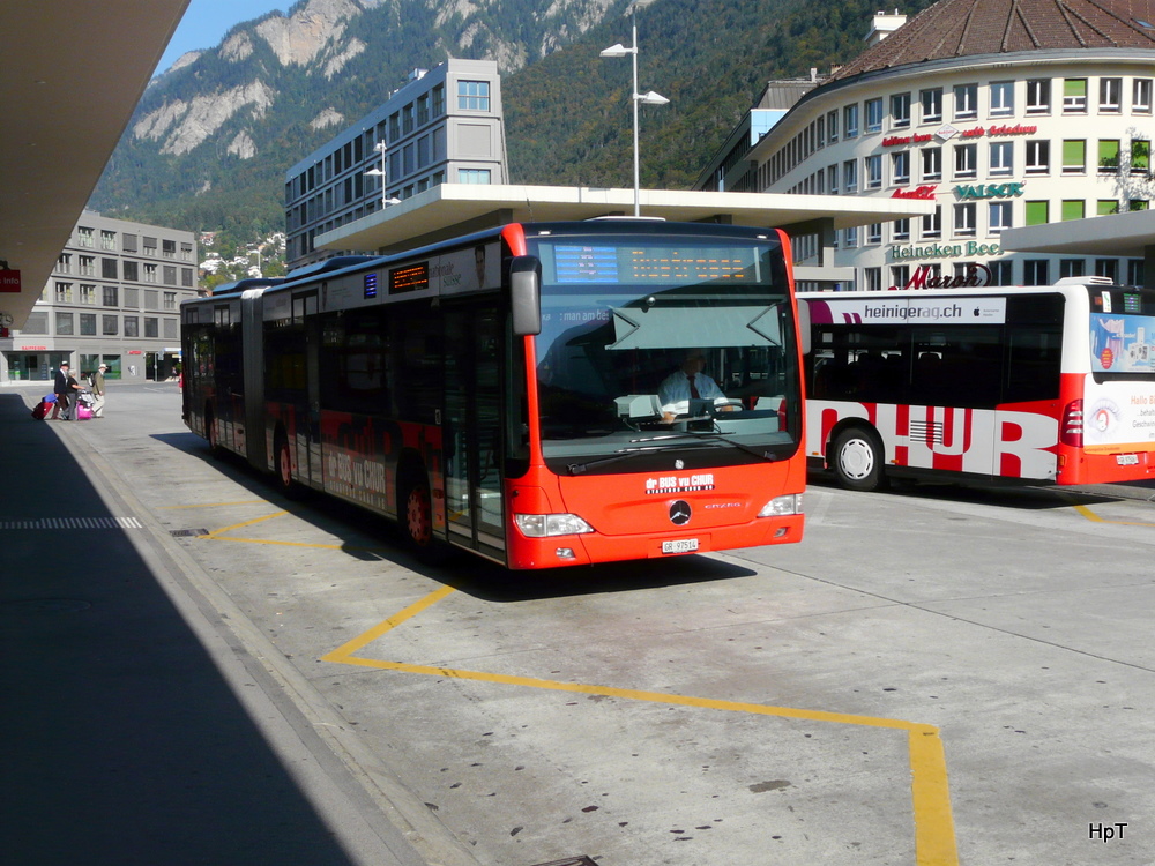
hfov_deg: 47.9
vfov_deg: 36.8
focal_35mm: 39
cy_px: 433
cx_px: 578
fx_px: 1301
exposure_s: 1/500
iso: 100
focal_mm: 6.4
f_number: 5.6
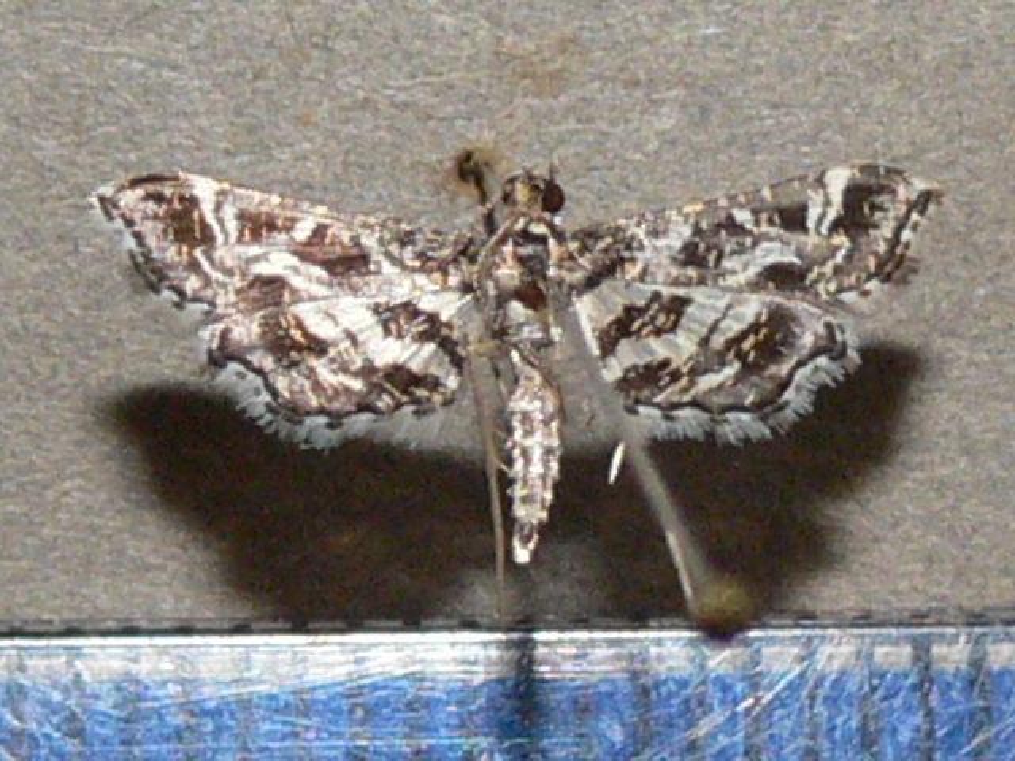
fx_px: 1056
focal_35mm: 36
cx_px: 508
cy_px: 380
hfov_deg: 51.4
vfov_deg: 39.7
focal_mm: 7.6
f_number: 4
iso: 100
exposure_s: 1/30
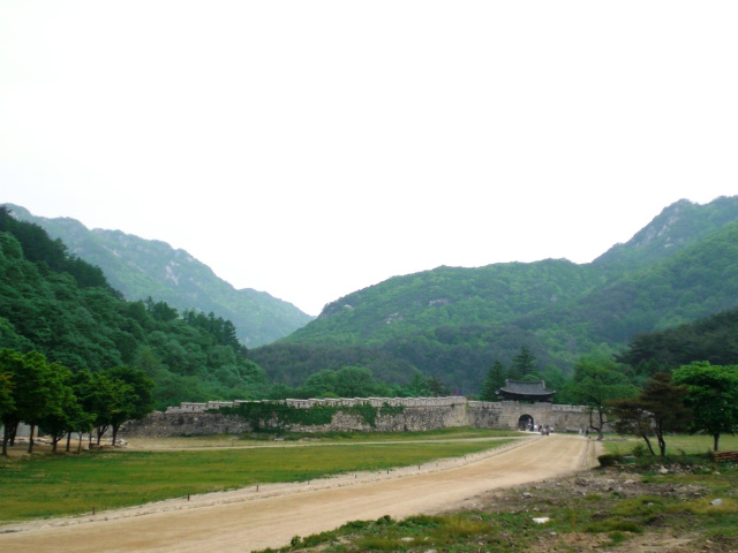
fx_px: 1087
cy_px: 276
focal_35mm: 51
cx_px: 369
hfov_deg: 37.5
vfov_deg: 28.6
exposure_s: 1/80
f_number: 3.6
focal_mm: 8.44
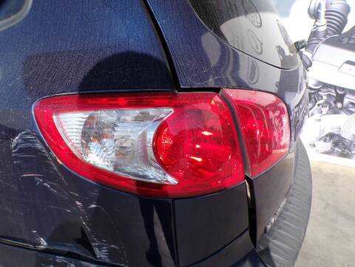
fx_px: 246
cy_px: 134
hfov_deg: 71.6
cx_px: 178
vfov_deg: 56.8
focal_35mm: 24
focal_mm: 4.3
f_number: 5.8
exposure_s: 1/250
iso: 100
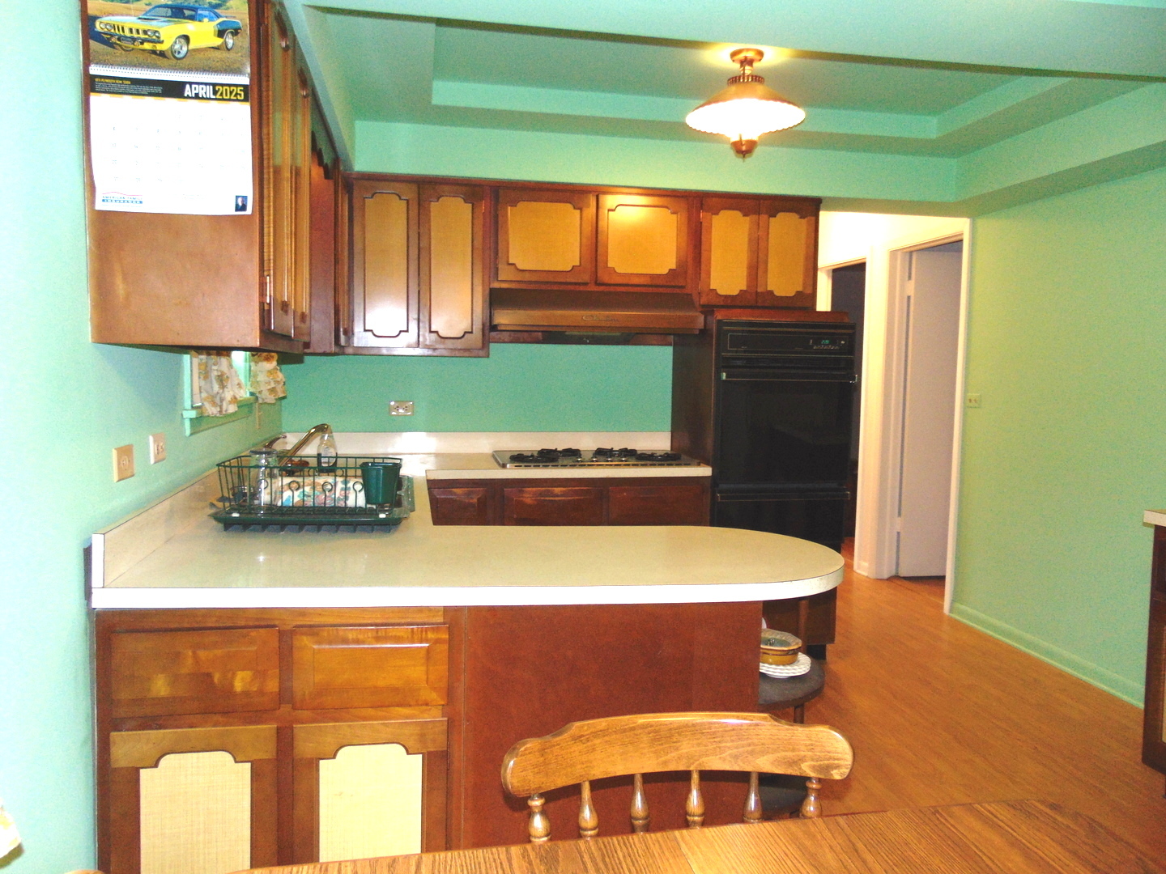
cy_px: 437
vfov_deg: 54.9
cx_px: 583
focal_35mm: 25
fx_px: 842
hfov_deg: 69.4
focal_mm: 4.5
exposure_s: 1/30
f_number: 3
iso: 200
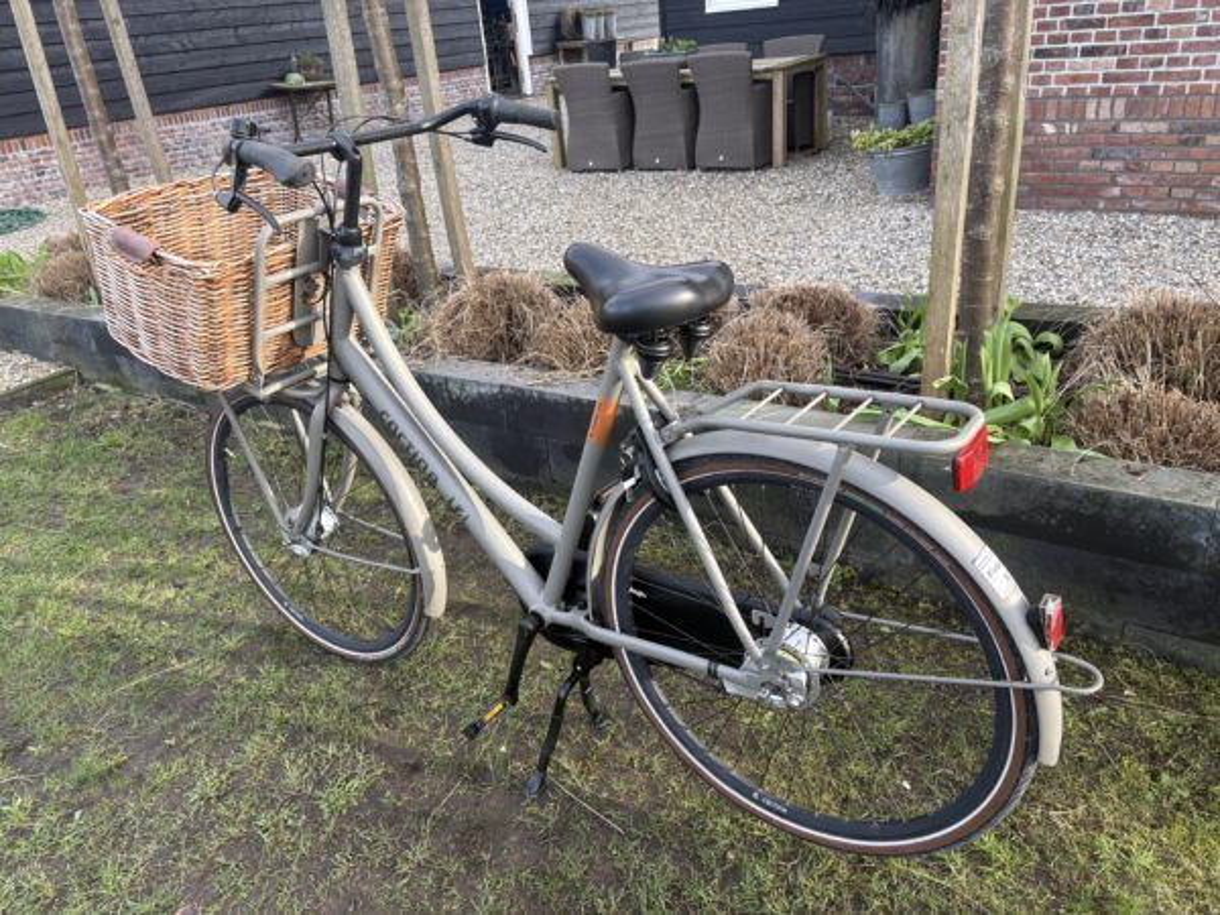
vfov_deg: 53.1
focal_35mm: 26
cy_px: 458
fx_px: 916
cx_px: 610
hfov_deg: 67.3
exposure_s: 1/228
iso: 40
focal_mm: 5.96
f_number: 1.6
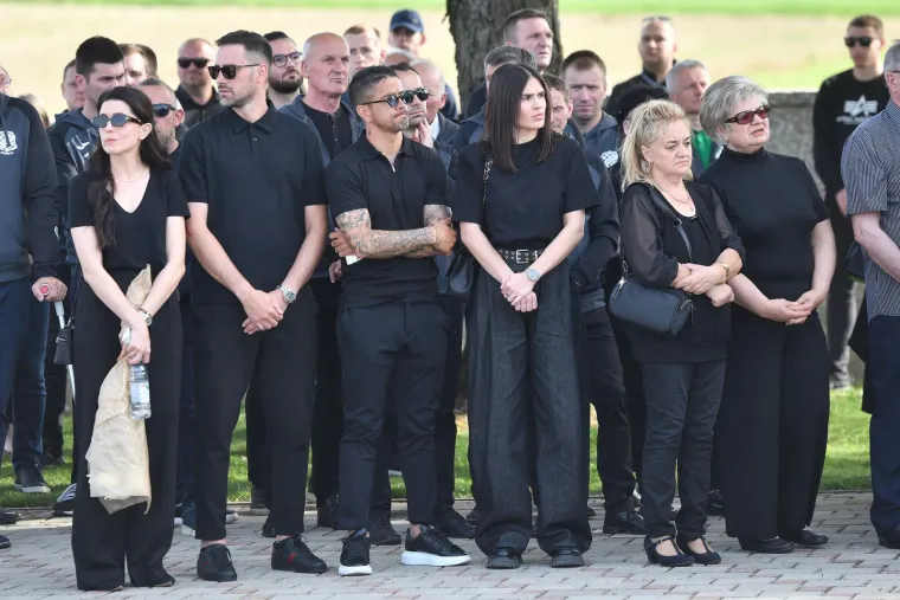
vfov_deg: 8.1
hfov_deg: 12.1
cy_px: 300
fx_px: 4251
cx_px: 450
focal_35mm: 170
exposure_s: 1/1000
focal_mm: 170
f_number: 5
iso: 400
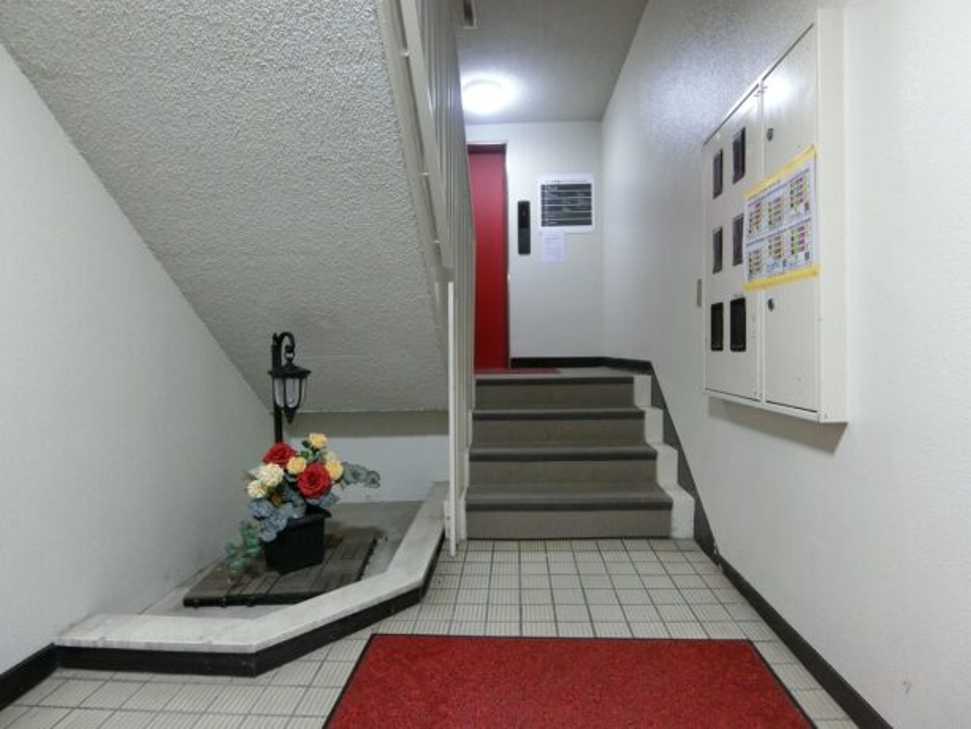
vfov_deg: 68.7
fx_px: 533
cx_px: 486
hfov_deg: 84.7
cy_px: 364
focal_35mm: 19
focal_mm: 4.06
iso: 640
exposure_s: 1/30
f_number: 2.7
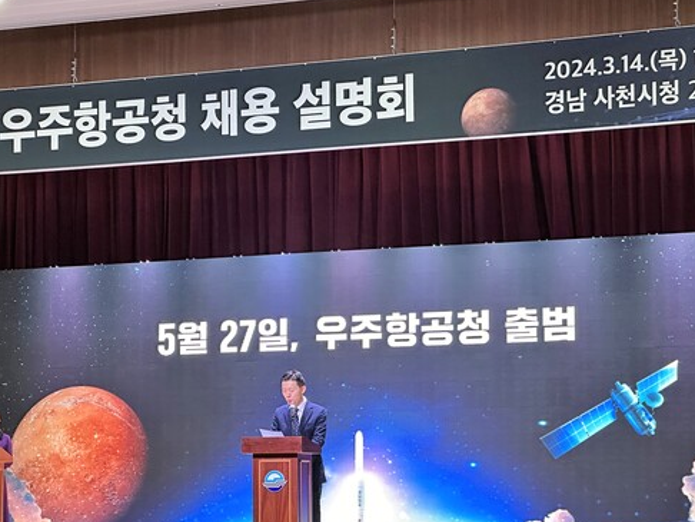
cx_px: 355
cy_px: 303
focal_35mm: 95
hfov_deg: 20.6
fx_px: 1908
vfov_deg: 15.6
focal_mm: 9
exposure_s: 1/60
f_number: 2.8
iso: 400
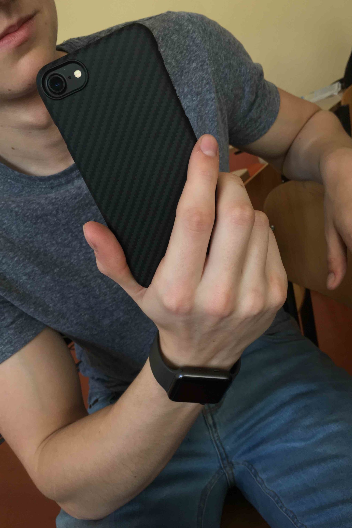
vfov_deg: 60.3
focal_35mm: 31
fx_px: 455
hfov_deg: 42.3
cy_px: 263
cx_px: 168
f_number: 2.2
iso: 40
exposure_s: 1/100
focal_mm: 4.15
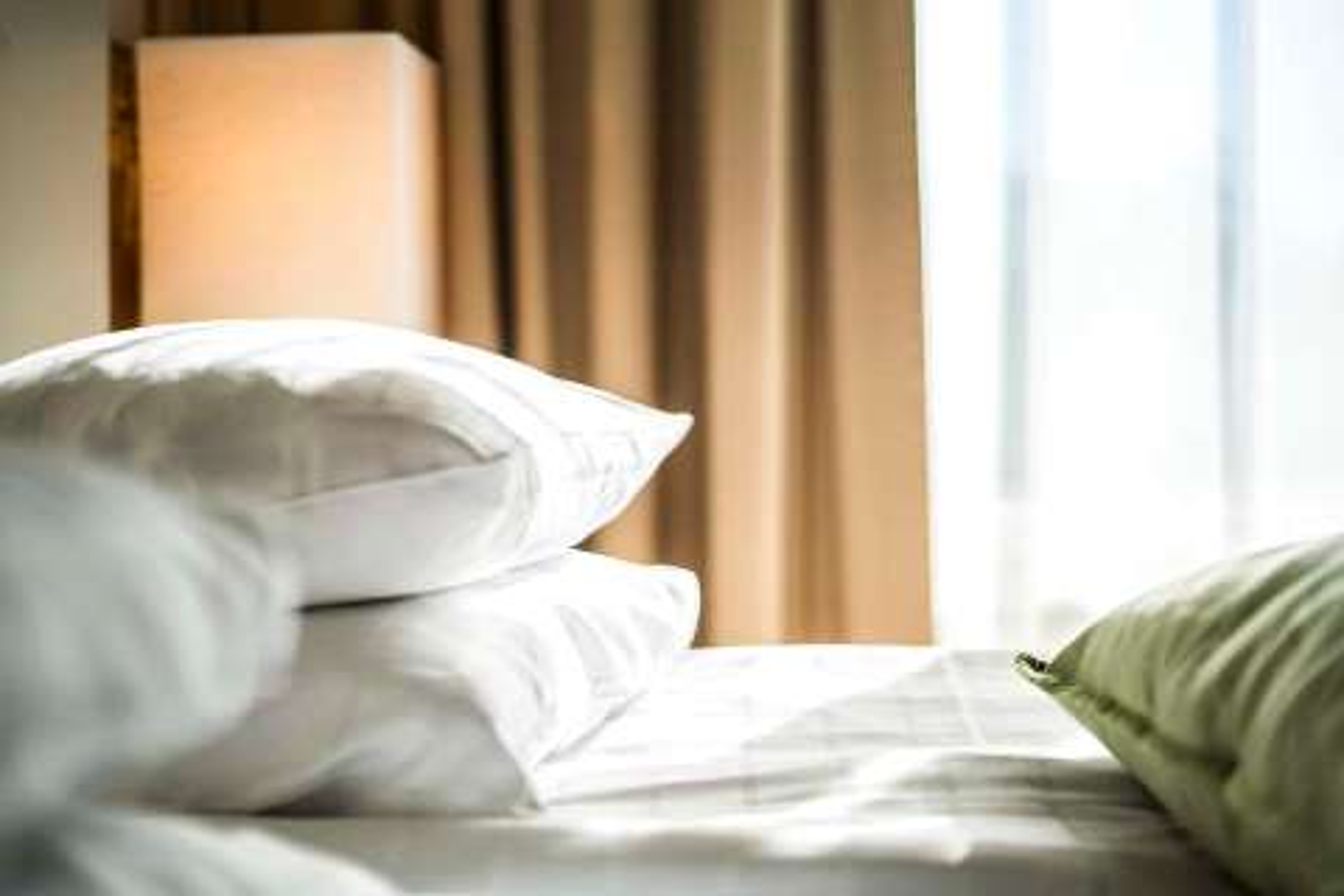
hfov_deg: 36.2
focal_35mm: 55
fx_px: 2053
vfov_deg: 24.6
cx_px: 672
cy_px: 448
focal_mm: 55
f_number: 1.8
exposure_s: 1/8000
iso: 500
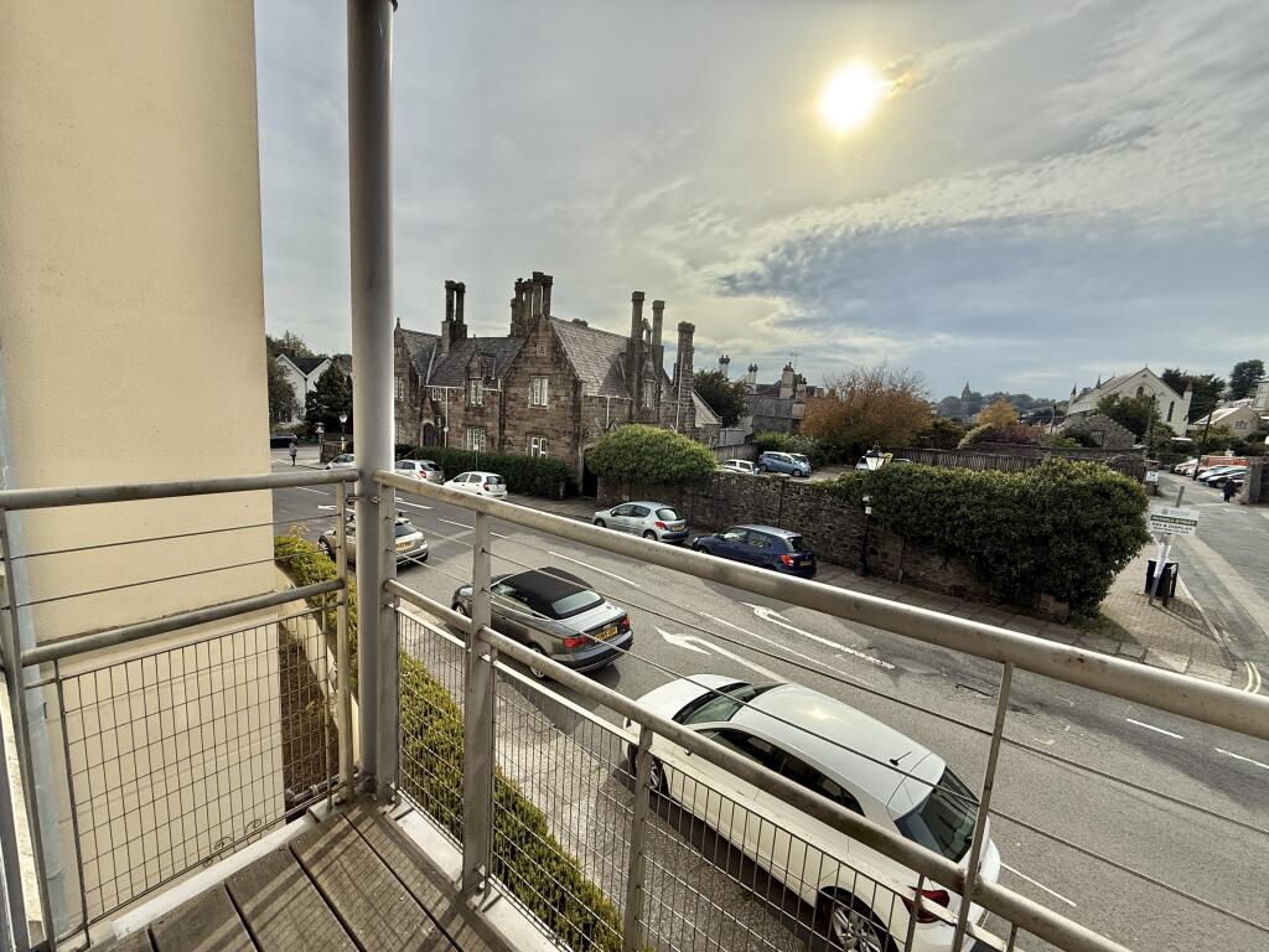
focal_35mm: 14
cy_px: 476
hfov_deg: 102.1
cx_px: 634
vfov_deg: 85.7
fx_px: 513
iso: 64
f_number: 2.2
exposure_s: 1/2841
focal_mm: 2.22
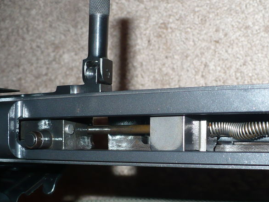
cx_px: 192
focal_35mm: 60
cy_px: 141
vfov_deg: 24.3
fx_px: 466
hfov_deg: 31.7
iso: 100
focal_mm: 6.1
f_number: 2.8
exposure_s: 1/30
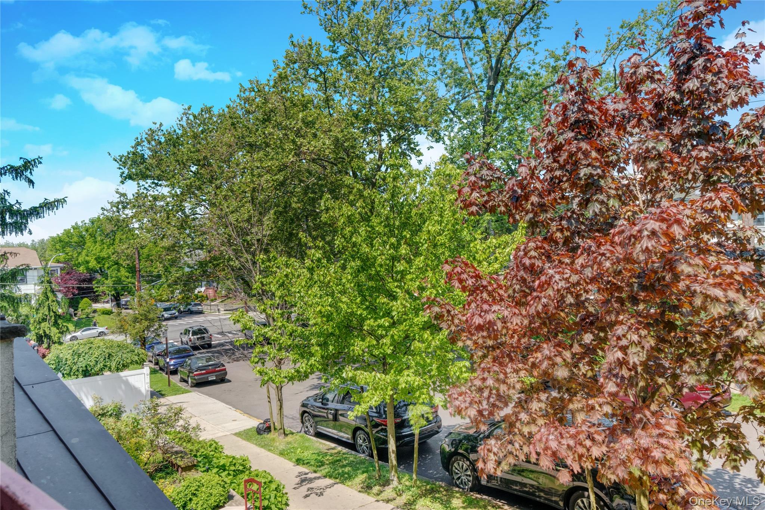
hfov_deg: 67.4
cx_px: 382
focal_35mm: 27
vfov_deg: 47.9
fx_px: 574
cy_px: 255
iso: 800
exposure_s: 1/800
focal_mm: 18
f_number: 9
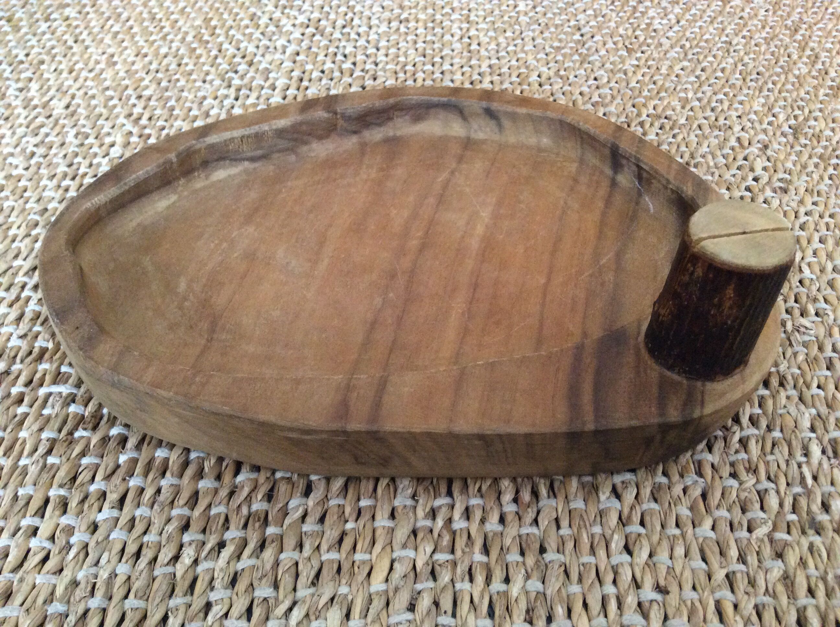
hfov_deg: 56.9
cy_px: 314
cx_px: 420
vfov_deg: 44.1
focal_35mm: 32
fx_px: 775
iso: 250
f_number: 2.4
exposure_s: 1/20
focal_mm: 3.3
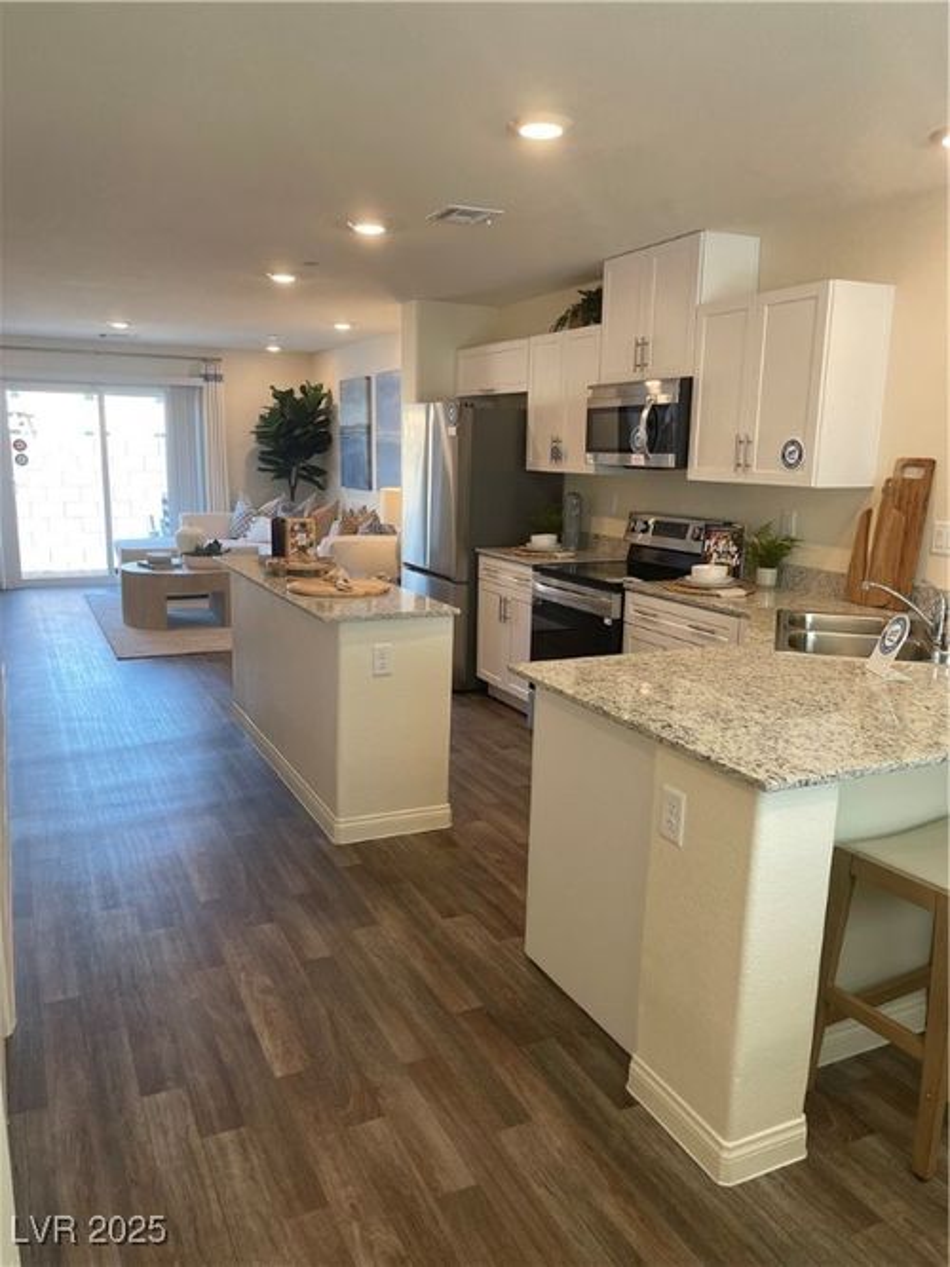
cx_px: 475
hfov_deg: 54.9
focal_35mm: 25
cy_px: 634
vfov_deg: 69.4
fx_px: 915
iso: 100
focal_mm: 5.1
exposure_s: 1/120
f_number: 1.6
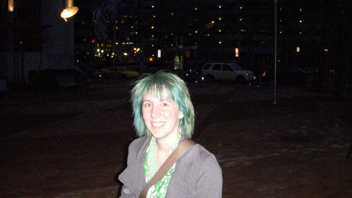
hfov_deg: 48.3
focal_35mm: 42
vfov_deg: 28.4
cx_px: 177
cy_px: 102
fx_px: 392
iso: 640
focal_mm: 6.3
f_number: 3.3
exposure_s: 1/200
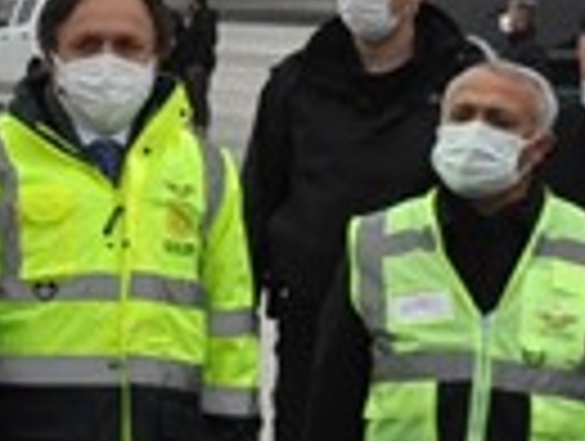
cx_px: -783
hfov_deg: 10.8
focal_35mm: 158
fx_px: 2675
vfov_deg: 9.4
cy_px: 148
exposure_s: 1/320
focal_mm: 22
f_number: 9
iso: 1600
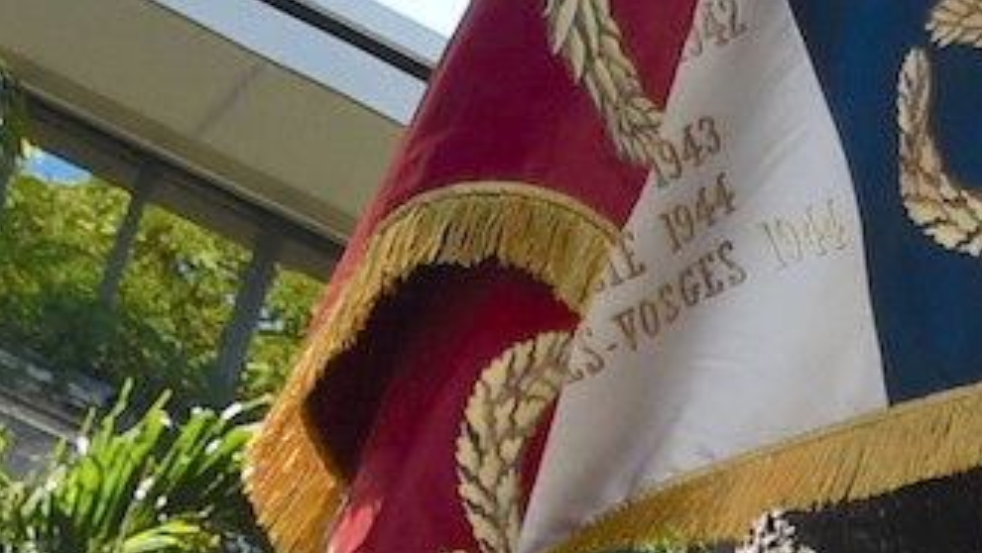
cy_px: 715
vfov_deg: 5.6
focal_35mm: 214
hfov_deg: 9.6
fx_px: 5575
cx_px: 1765
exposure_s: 1/1250
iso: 400
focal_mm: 18
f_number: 5
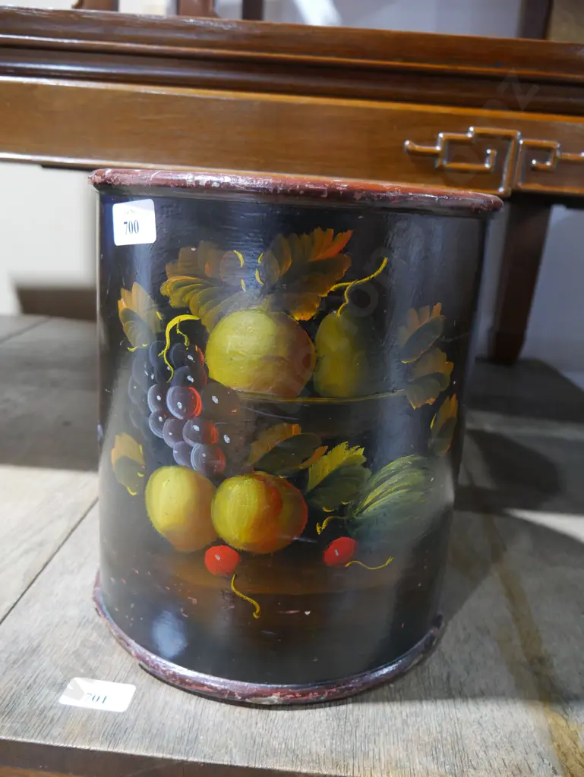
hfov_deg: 49.8
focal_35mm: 28
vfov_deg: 63.4
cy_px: 388
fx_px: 629
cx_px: 292
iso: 1600
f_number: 3.5
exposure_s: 1/60
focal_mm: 14
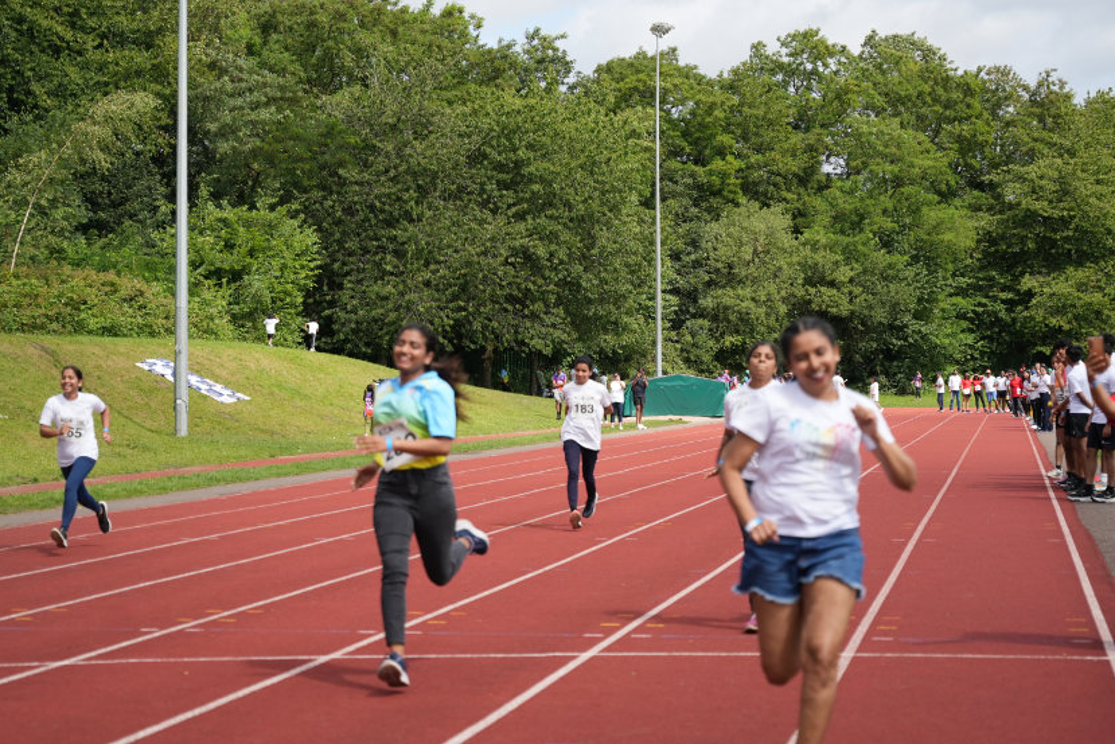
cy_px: 326
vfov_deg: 19.5
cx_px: 534
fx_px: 2164
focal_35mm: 70
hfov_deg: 28.9
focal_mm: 56.7
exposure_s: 1/4000
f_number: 2.8
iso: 250
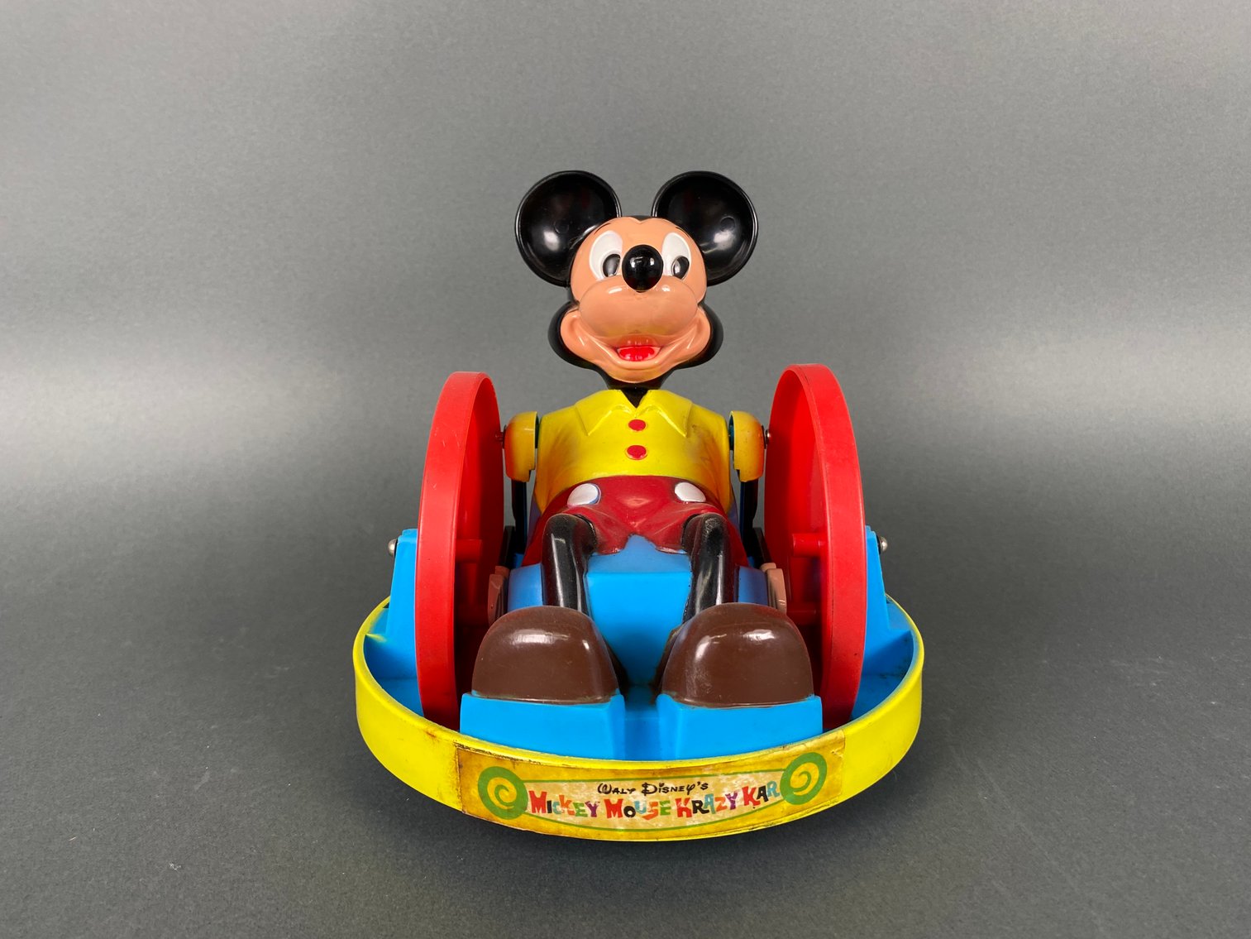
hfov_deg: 67.3
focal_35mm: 26
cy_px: 470
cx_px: 626
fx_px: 940
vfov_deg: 53.1
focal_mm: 4.25
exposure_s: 1/120
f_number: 1.8
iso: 100
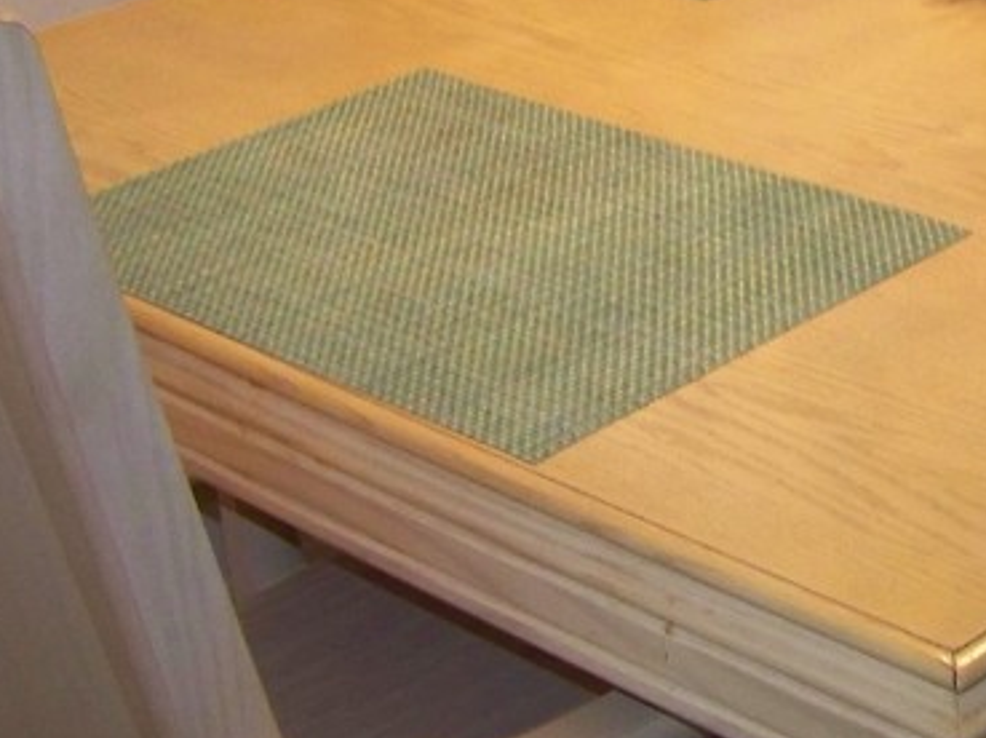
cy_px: 86
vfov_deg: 14.6
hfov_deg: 18.9
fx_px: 2846
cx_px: 1093
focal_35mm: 100
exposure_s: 1/30
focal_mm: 5.85
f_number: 2.8
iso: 200
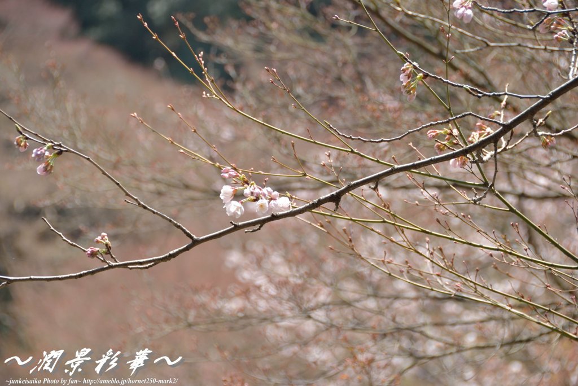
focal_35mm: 158
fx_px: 2530
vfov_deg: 8.7
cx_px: 289
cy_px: 193
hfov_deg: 13.0
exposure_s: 1/250
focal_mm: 105
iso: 100
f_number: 5.6
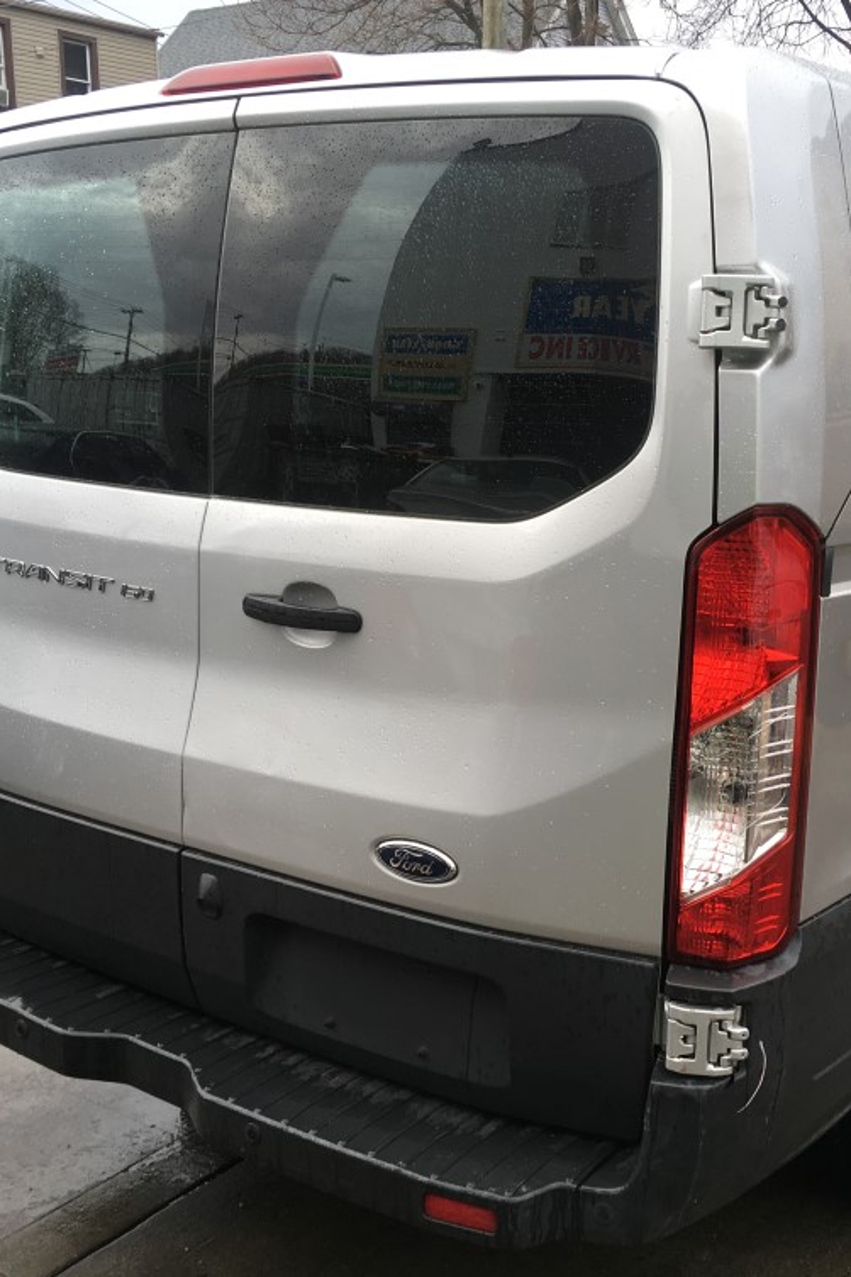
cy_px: 629
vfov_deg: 47.4
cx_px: 568
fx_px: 1454
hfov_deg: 32.4
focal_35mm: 41
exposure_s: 1/120
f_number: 2.2
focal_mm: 4.15
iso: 25
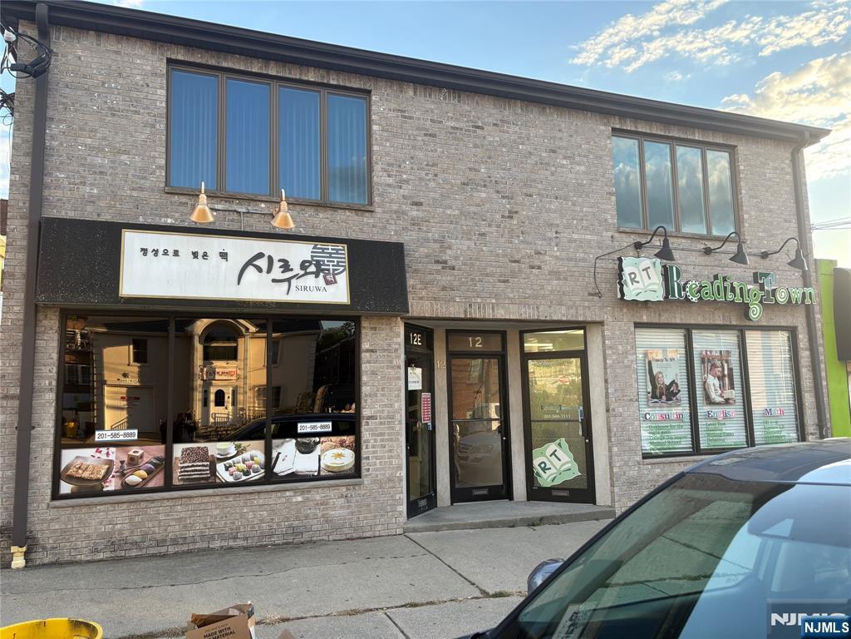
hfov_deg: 67.3
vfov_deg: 53.1
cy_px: 320
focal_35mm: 26
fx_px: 639
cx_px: 426
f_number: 1.6
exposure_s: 1/441
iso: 64
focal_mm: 5.96
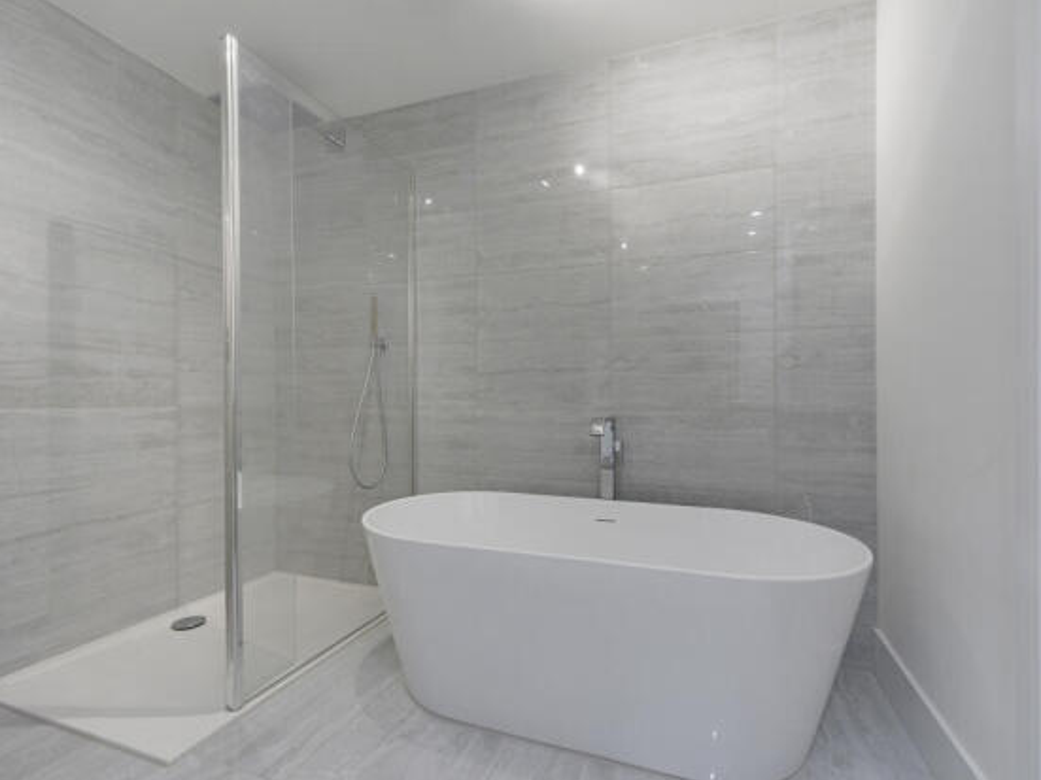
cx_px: 513
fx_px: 481
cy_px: 392
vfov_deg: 78.1
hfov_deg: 94.5
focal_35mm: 16
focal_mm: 14
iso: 400
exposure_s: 1/15
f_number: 7.1
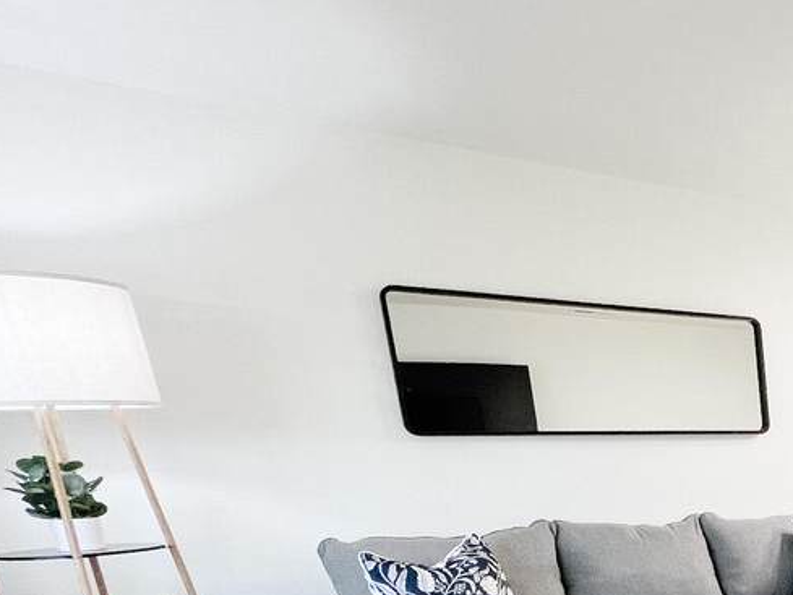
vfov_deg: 35.9
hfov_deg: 36.0
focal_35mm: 34
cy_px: 645
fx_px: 779
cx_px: 1030
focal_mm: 1.57
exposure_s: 1/60
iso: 125
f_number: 1.8
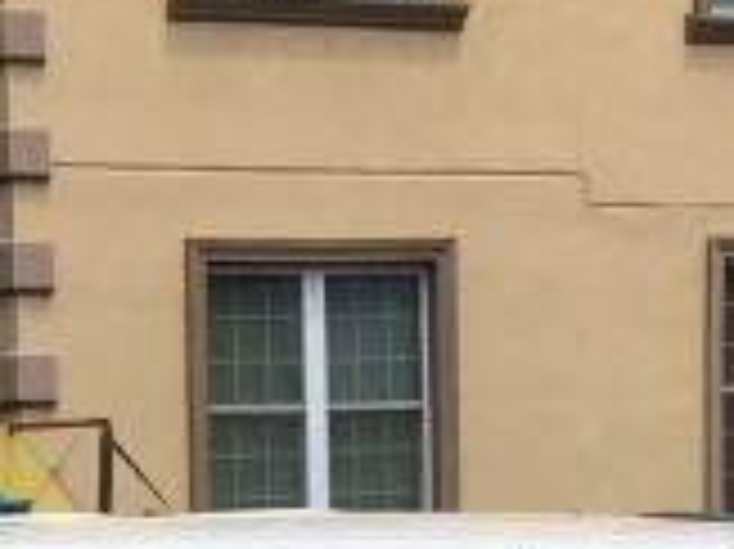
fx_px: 3856
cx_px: 0
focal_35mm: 182
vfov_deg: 7.5
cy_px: 1372
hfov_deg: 10.8
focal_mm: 4.15
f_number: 2.2
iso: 25
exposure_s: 1/2747
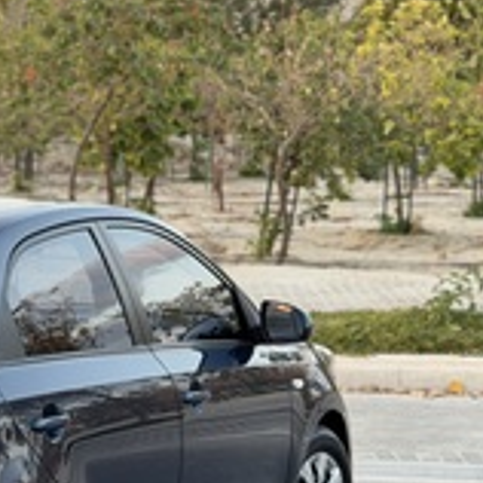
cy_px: 378
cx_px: -203
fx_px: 1942
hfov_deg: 13.5
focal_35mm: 123
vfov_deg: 14.1
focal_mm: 6.76
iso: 80
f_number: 1.78
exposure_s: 1/144
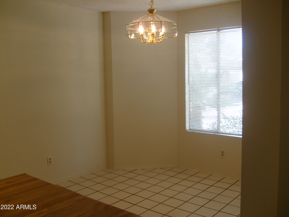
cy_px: 108
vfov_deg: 40.7
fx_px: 292
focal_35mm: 35
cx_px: 144
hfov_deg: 52.6
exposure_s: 1/60
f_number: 2.8
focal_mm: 5.8
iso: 100
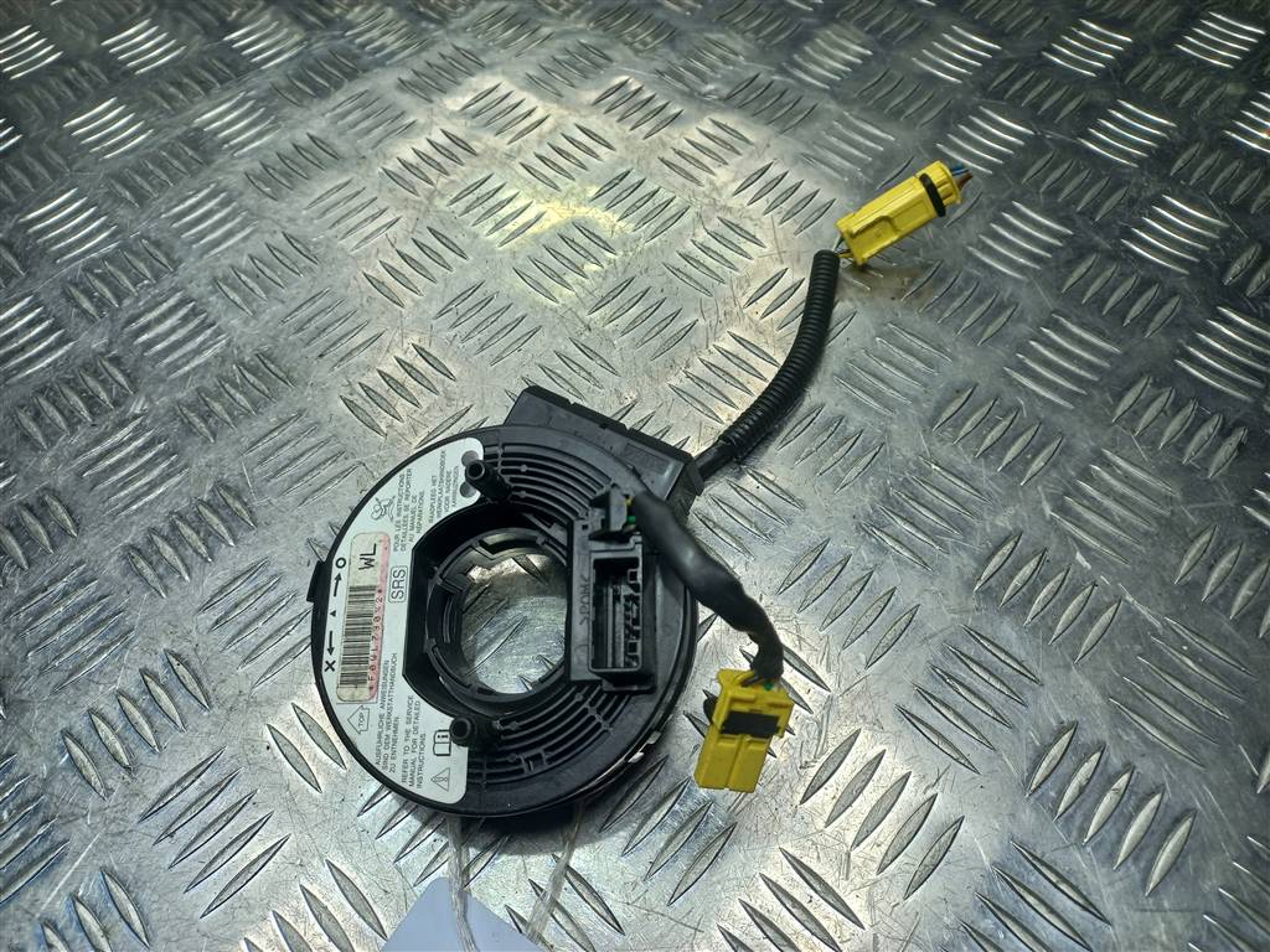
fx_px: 917
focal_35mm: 25
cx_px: 635
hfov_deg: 69.4
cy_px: 476
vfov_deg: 54.9
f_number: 1.8
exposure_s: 1/100
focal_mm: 4.6
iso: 32
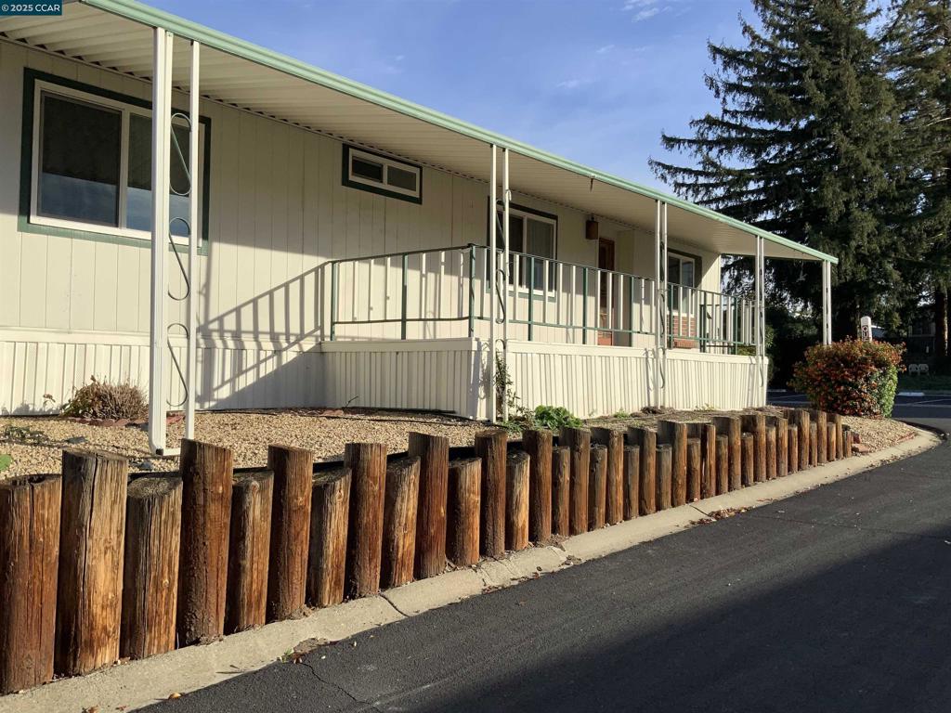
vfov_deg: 48.2
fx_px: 797
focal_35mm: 29
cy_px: 356
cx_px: 476
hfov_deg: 61.7
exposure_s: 1/2227
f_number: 1.8
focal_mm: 3
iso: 20
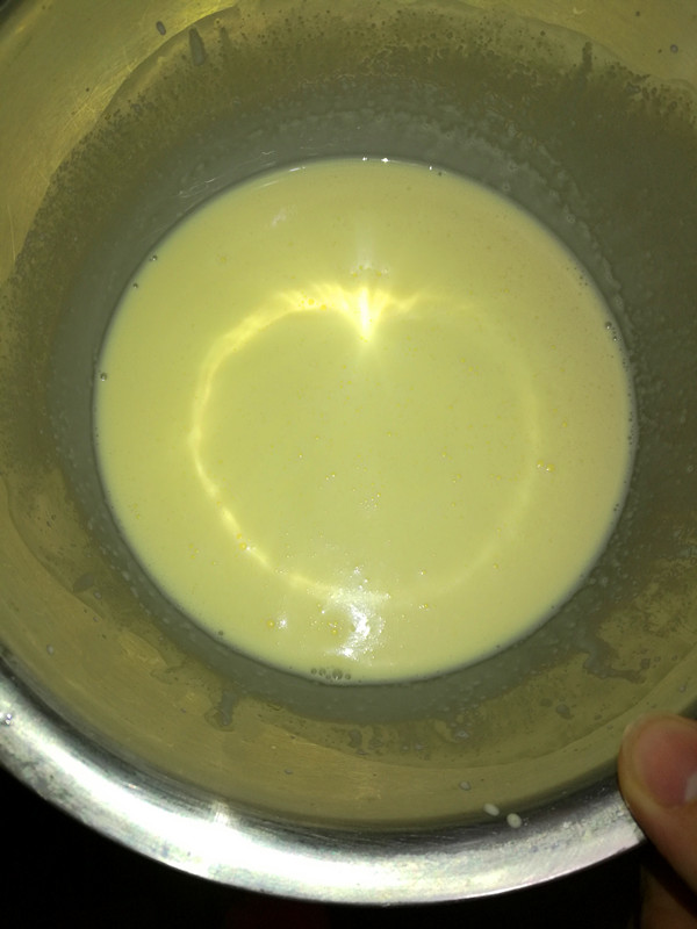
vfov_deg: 65.3
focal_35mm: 27
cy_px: 464
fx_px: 725
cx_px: 348
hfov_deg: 51.4
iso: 100
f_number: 2
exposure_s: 1/50
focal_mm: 4.04
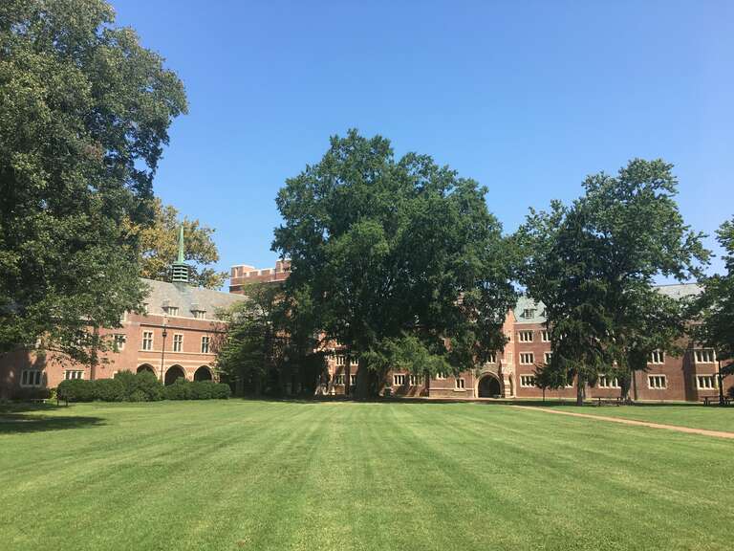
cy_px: 276
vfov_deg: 48.2
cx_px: 367
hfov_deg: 61.7
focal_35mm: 29
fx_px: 615
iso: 25
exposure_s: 1/927
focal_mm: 4.15
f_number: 2.2
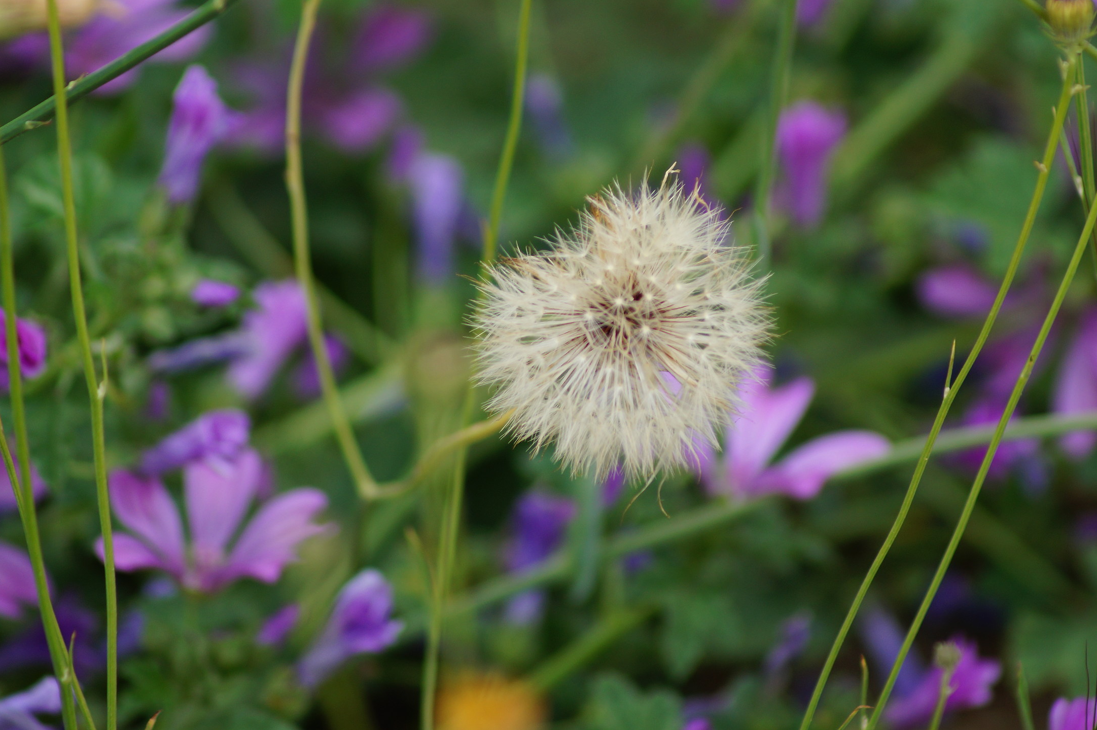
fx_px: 12670
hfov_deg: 5.0
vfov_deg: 3.3
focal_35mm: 416
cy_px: 326
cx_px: 608
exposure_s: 1/400
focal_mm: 250
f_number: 5.6
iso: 200
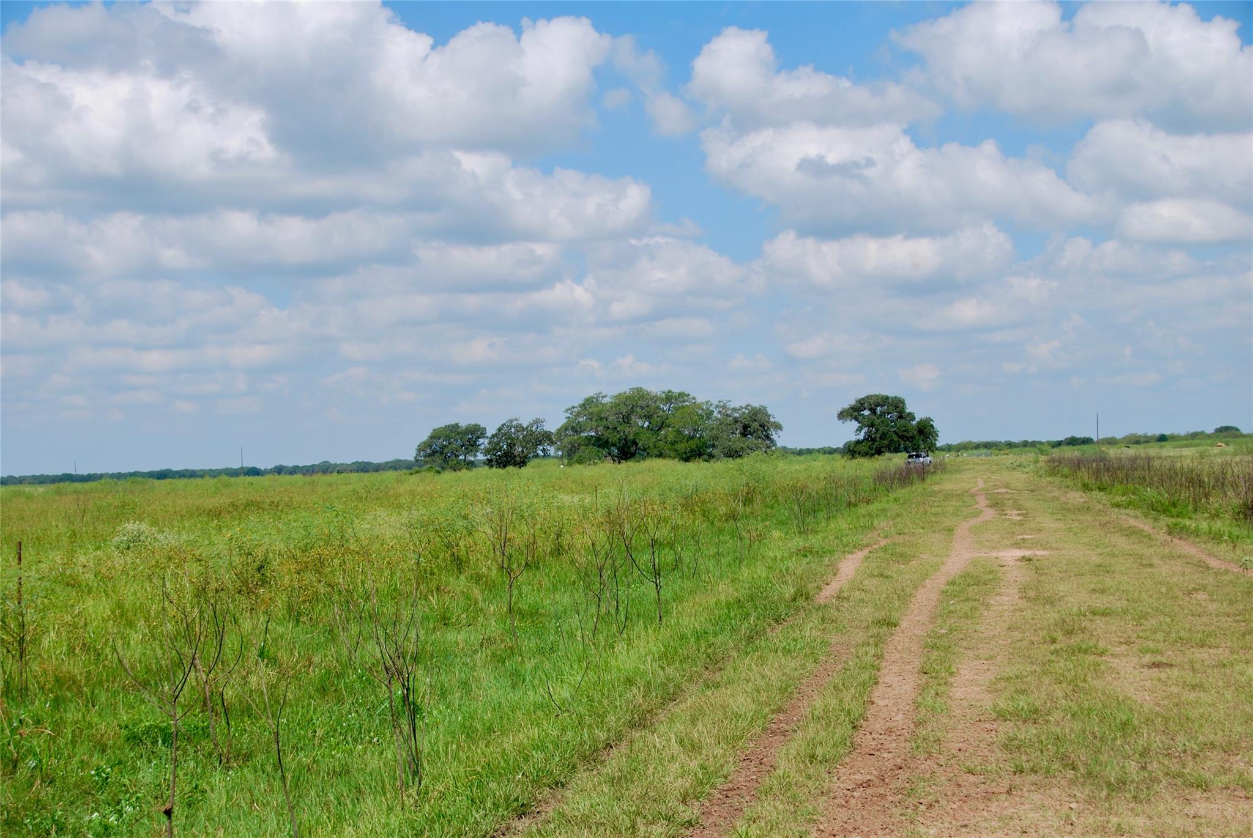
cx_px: 626
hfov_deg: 30.5
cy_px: 419
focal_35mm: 66
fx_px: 2299
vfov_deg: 20.7
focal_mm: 44
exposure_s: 1/250
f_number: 8
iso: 100
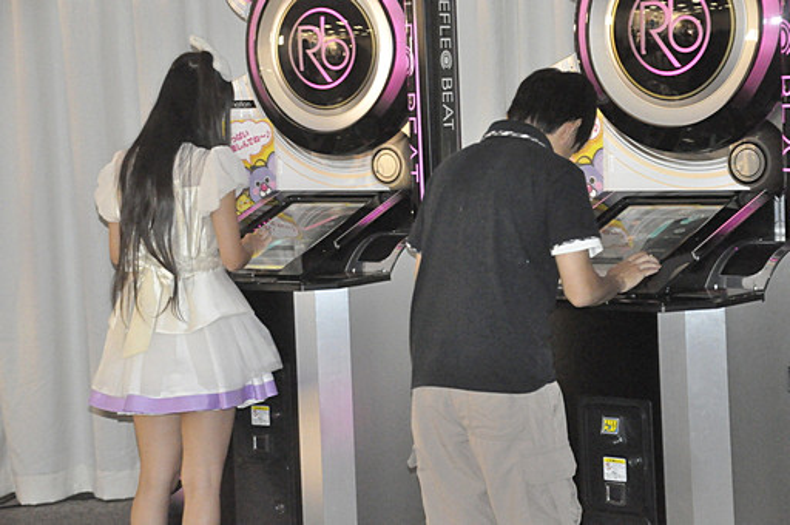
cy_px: 262
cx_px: 395
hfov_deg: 20.9
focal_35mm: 98
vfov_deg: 14.0
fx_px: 2137
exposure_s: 1/60
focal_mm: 65
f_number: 7.1
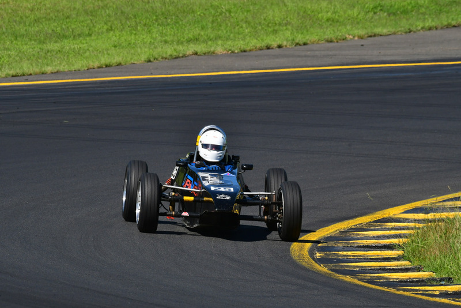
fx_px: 8646
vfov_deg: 2.0
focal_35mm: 675
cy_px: 154
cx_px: 230
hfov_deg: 3.1
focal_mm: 450
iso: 400
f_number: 11
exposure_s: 1/640
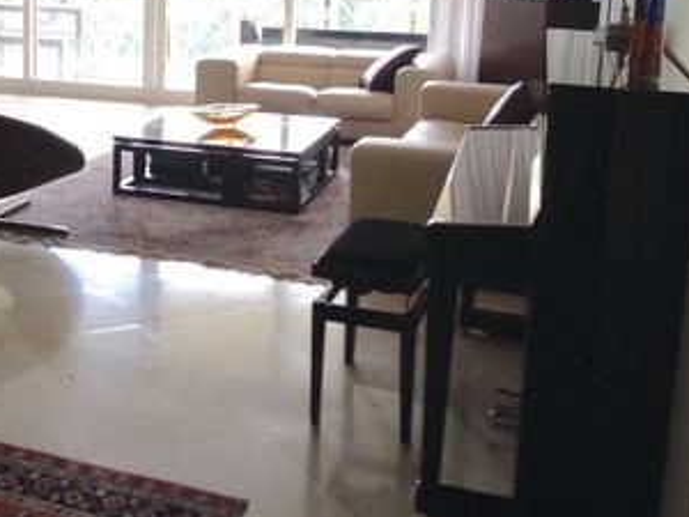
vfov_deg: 26.1
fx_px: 1095
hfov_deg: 33.7
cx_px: 119
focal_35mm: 55
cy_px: 102
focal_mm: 4.12
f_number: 2.4
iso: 125
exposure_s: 1/20
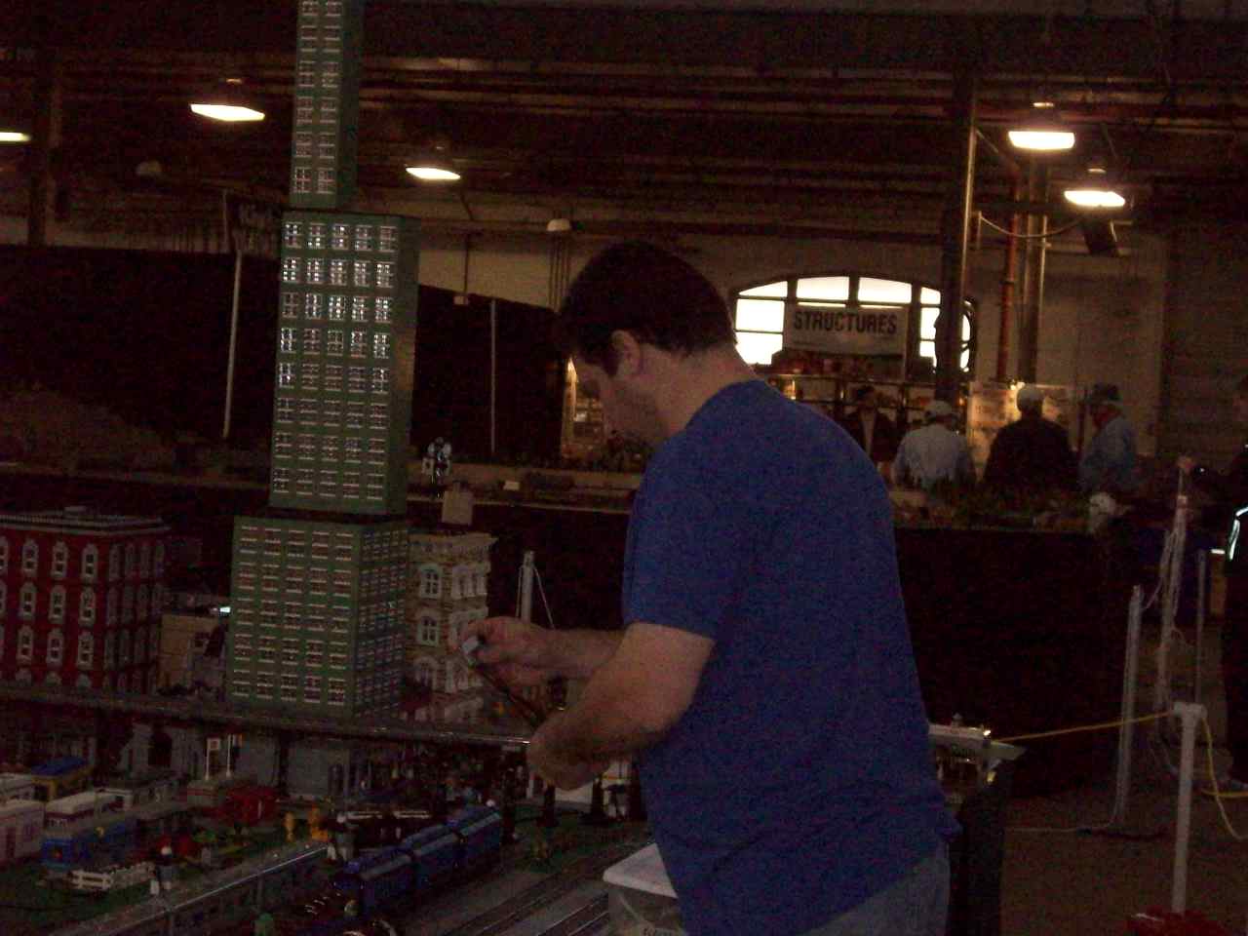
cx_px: 624
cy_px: 468
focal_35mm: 77
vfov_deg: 19.1
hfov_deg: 25.3
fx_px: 2776
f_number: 4.2
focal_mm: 12.8
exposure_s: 1/204
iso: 800
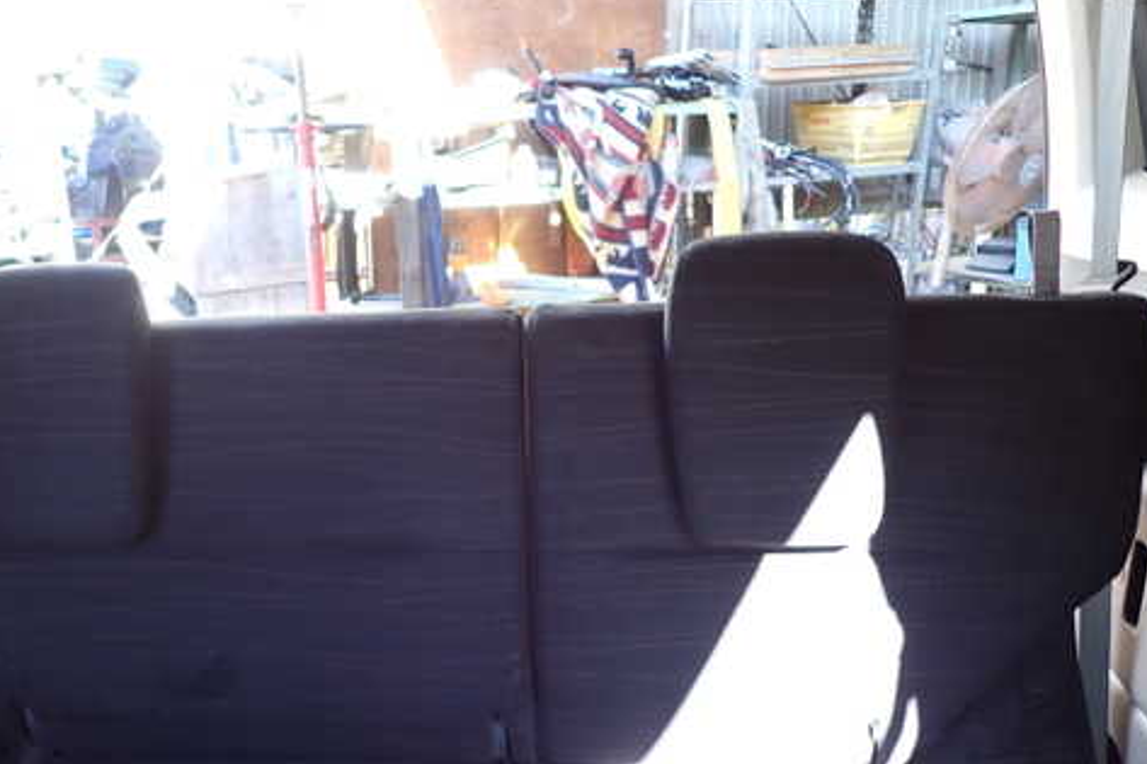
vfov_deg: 39.8
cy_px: 439
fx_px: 1051
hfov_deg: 56.9
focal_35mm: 33
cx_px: 470
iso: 160
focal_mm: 4.5
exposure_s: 1/60
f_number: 2
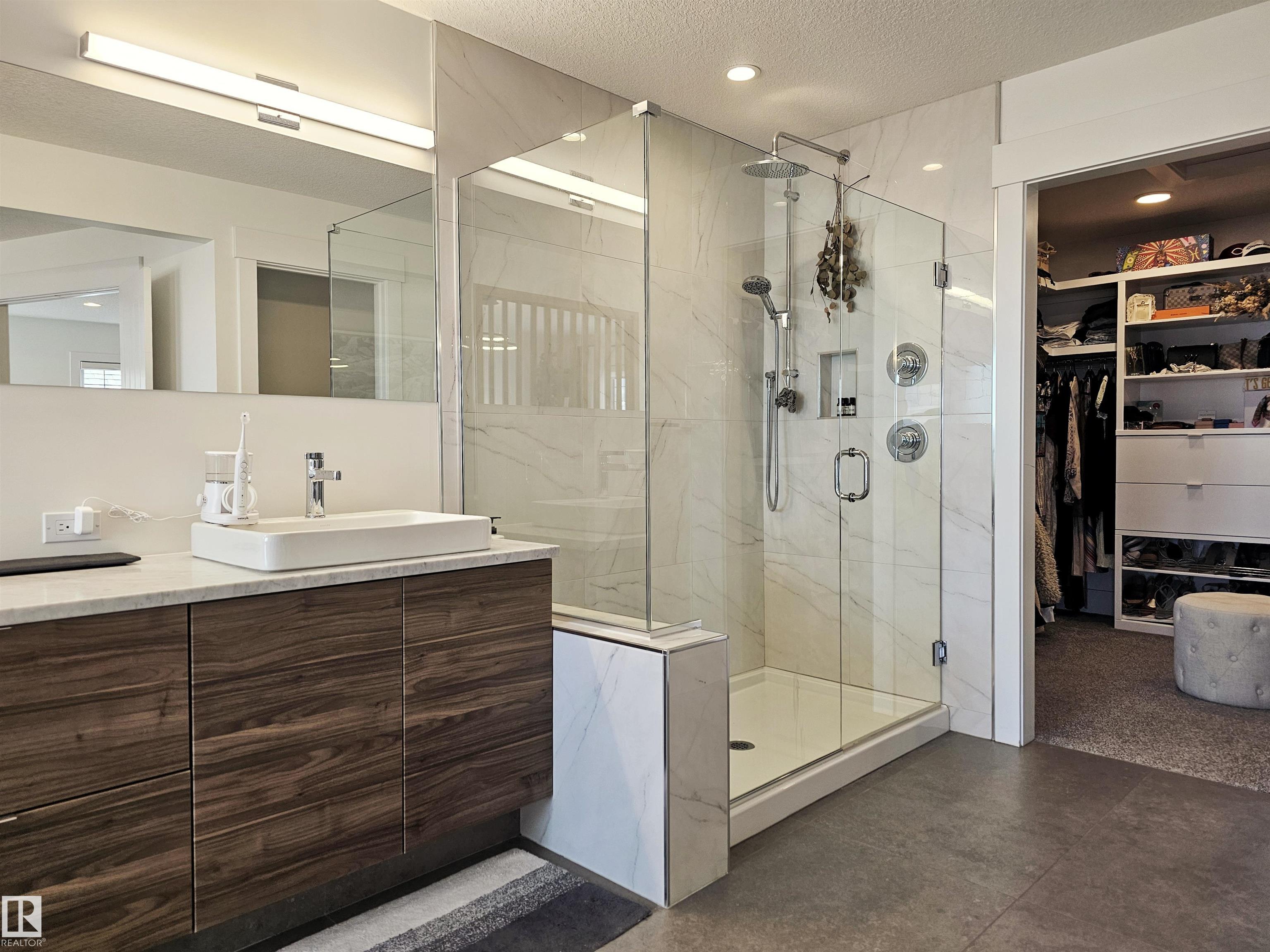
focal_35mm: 23
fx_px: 844
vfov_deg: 58.9
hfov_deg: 73.9
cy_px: 476
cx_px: 635
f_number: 1.7
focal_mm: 6.3
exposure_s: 1/120
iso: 100
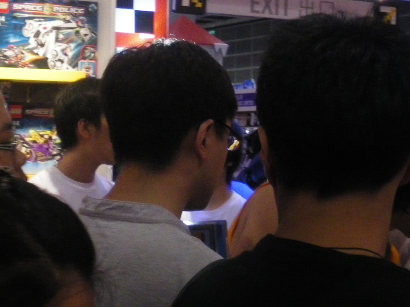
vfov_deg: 17.4
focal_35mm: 83
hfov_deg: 23.5
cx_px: 147
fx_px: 983
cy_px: 9
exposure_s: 1/50
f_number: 3.5
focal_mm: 6.3
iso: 400
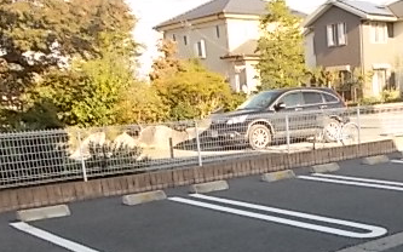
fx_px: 582
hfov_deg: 36.6
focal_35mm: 53
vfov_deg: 23.5
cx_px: 336
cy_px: 247
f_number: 3.2
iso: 125
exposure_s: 1/250
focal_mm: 4.6
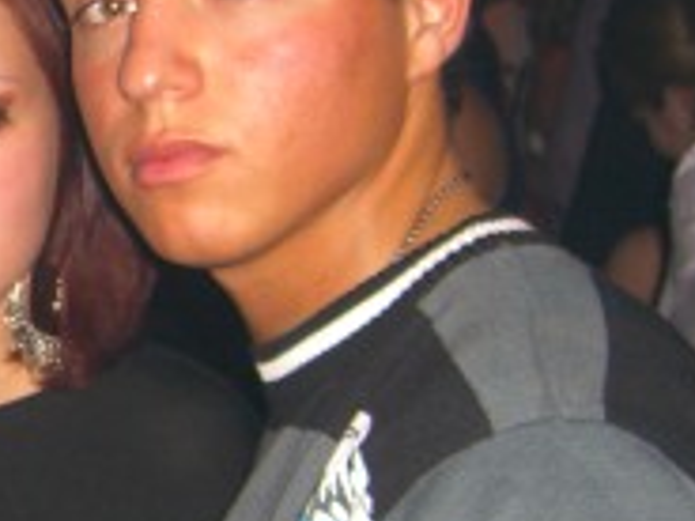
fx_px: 2490
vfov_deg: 11.9
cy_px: 332
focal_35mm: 124
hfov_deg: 15.1
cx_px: -215
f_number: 2.8
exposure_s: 1/60
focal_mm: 7.9
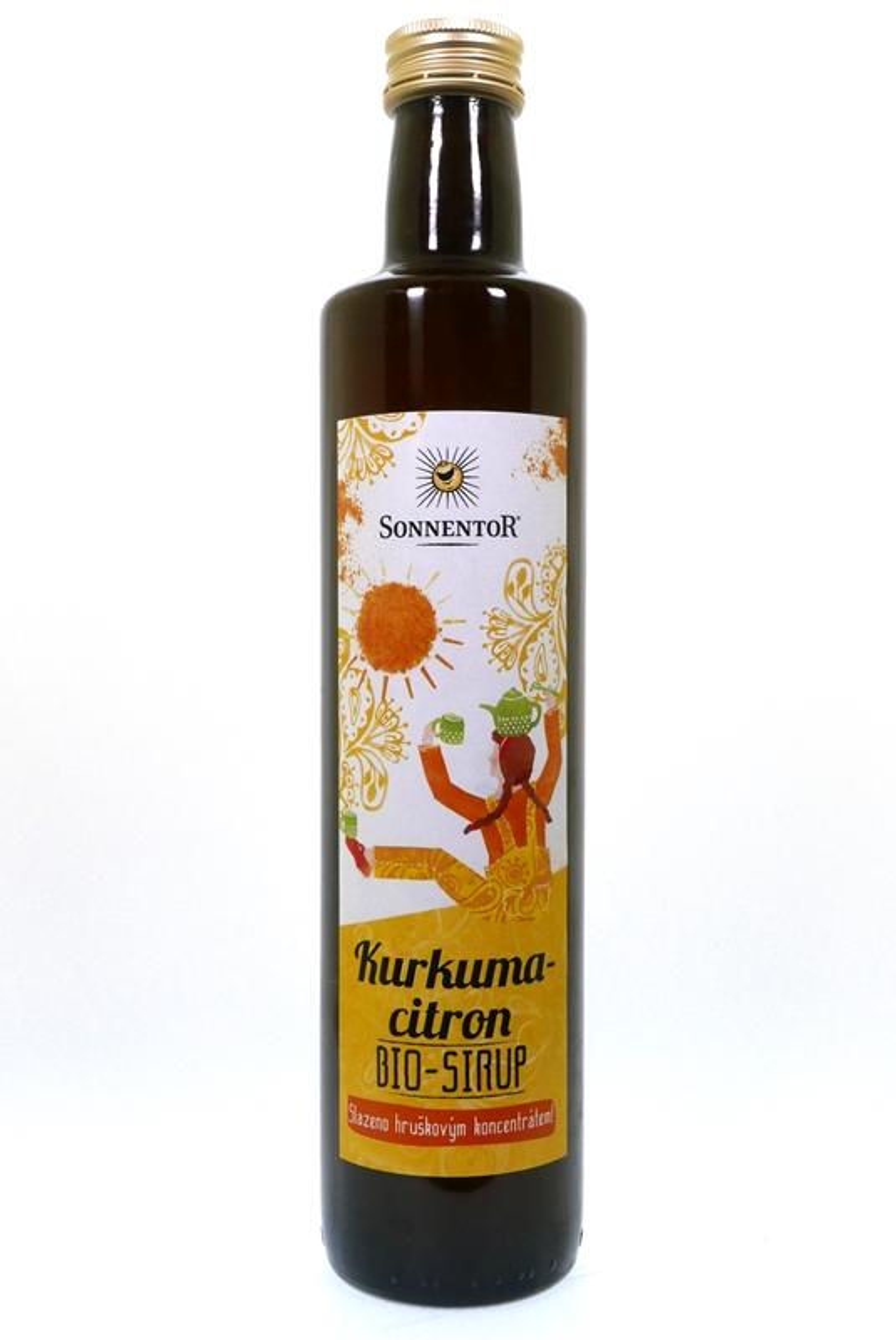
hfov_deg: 31.3
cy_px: 670
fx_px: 1602
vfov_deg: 45.4
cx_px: 448
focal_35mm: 43
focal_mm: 19.3
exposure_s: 1/60
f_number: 16
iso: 800
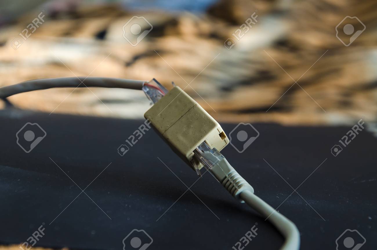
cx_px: 188
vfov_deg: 14.6
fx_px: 972
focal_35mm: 93
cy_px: 125
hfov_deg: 22.0
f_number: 5.3
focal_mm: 62
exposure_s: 1/80
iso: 800
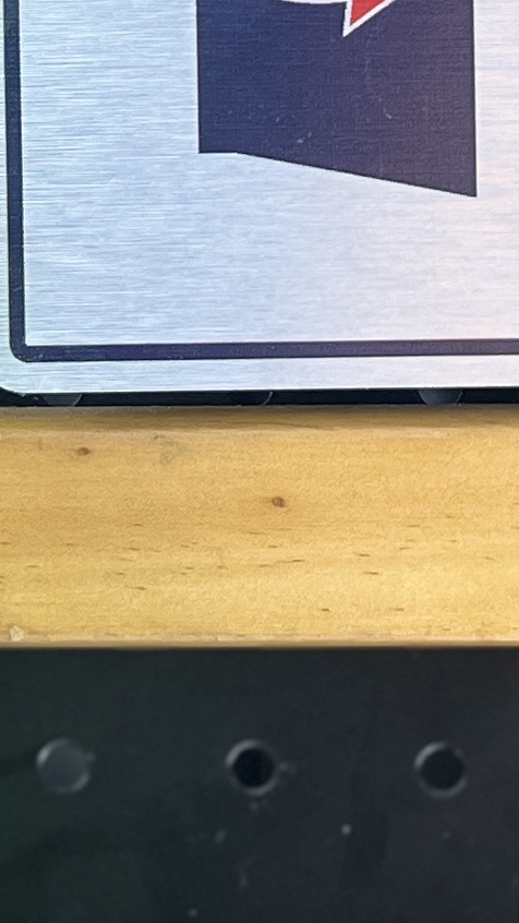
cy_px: -98
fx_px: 3302
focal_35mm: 135
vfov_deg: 15.5
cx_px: 814
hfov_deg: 8.7
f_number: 1.5
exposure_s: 1/100
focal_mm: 5.7
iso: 64
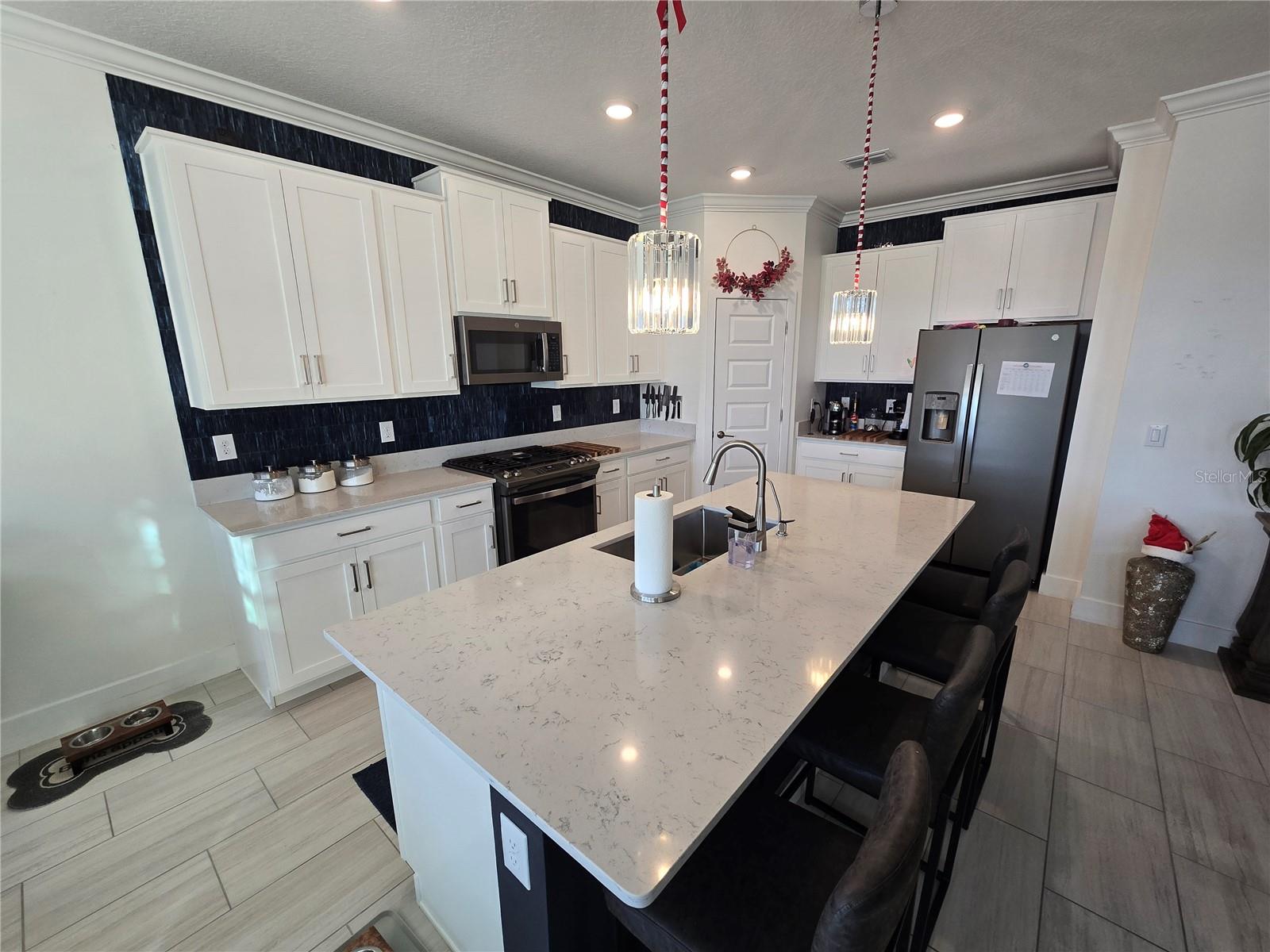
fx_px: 477
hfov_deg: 106.2
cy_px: 476
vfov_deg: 89.9
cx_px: 635
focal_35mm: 13
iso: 64
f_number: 2.2
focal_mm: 2.2
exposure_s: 1/60
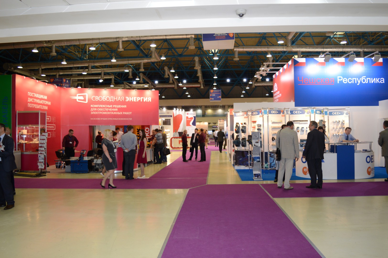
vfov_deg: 47.9
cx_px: 194
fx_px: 291
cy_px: 129
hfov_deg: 67.4
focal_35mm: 27
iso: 560
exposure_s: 1/60
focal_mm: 18
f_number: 4.5
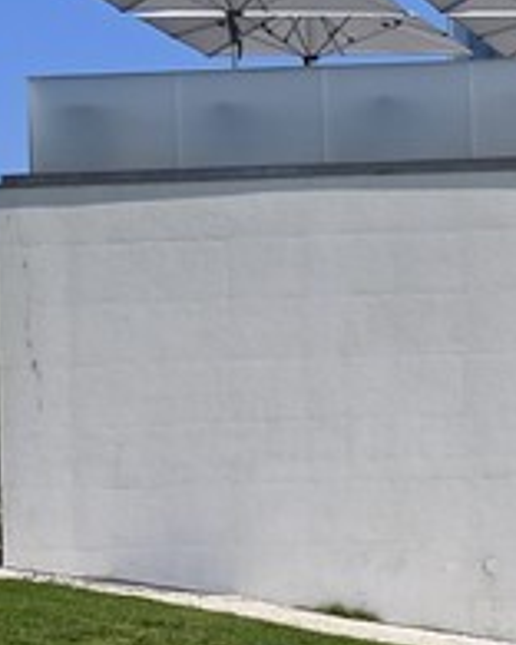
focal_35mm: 262
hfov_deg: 5.1
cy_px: 837
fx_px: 5001
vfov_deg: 7.3
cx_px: 2219
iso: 200
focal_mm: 34
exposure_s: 1/250
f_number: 14
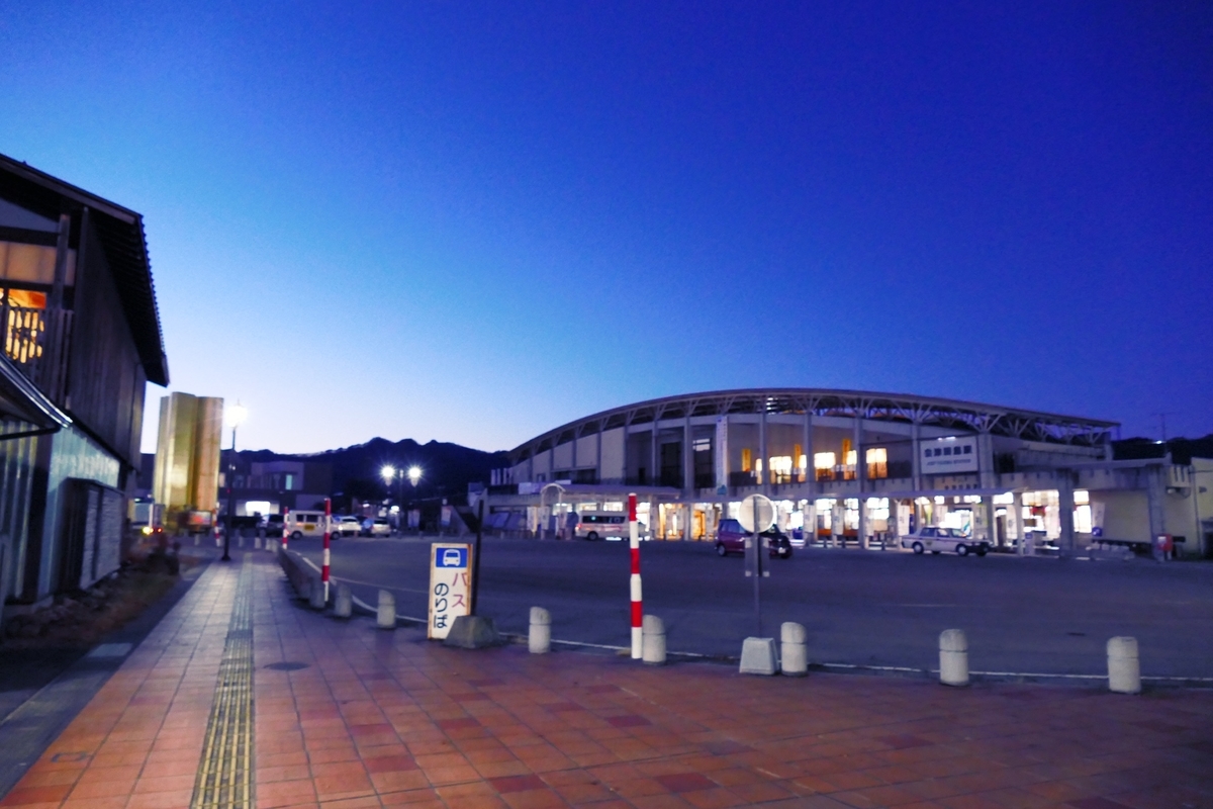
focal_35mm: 25
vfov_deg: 51.3
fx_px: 842
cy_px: 404
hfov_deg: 71.5
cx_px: 606
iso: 1600
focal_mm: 9.12
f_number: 2.8
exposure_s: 1/13
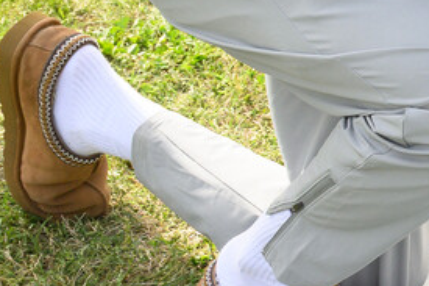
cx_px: 1239
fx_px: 2751
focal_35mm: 231
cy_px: -191
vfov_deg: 5.9
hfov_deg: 7.8
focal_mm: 31
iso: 320
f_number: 5
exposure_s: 1/500
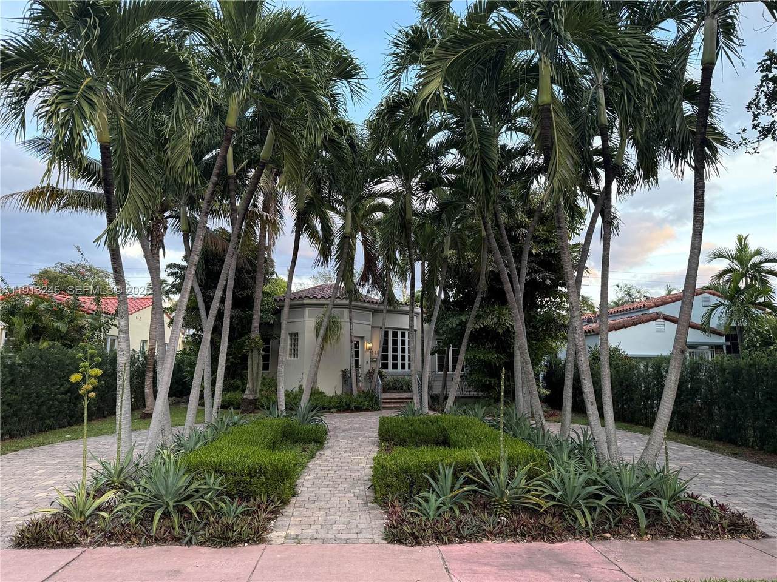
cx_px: 388
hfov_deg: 71.6
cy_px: 291
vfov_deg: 56.8
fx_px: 539
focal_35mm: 24
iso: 200
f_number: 1.78
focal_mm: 6.76
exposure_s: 1/175
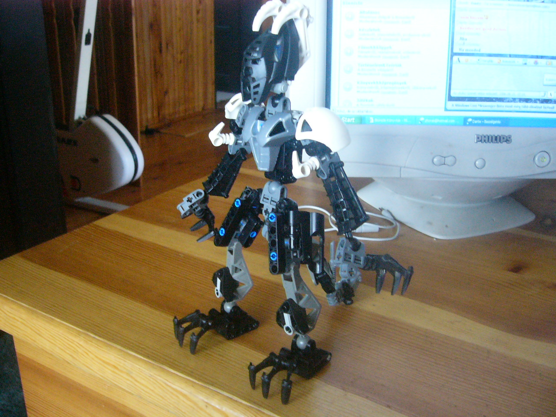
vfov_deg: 40.7
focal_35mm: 35
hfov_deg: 52.6
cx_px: 278
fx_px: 562
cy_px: 208
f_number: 2.8
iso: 400
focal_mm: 5.8
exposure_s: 1/10
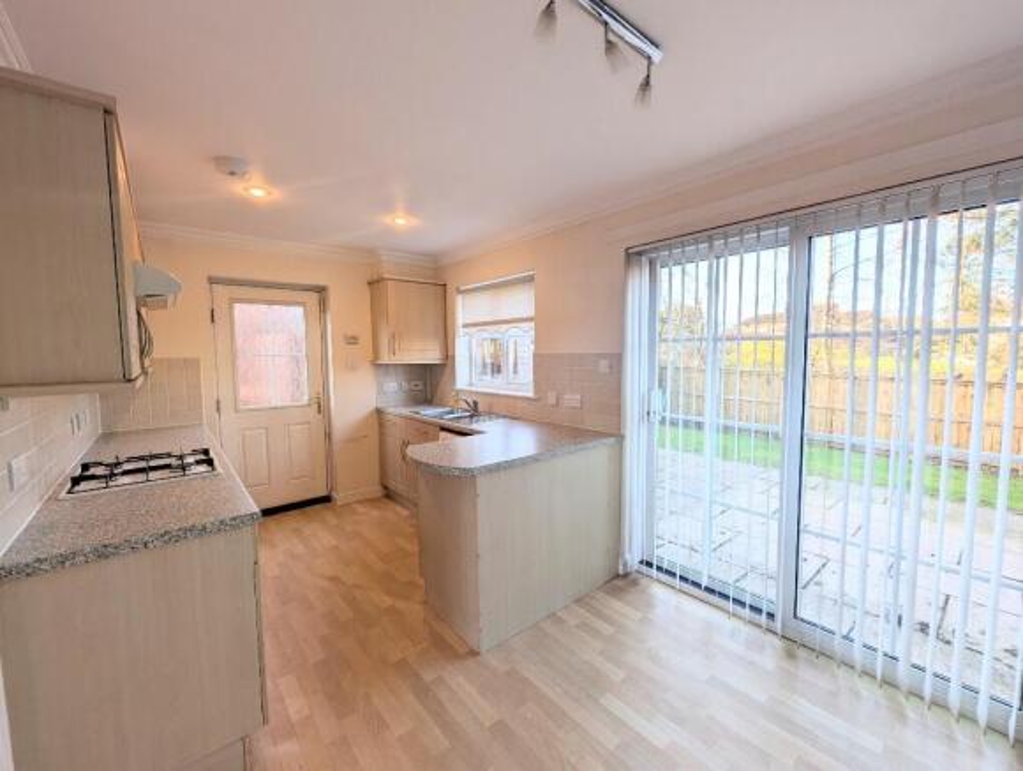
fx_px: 385
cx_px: 512
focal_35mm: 13
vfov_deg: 90.1
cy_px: 386
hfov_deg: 106.1
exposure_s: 1/196
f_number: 2.2
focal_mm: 1.95
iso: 67
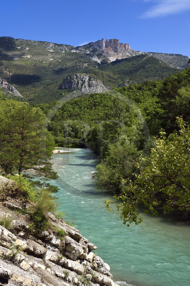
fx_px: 317
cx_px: 95
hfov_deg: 33.4
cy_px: 143
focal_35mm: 40
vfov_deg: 48.5
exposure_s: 1/320
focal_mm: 40
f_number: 11
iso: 200
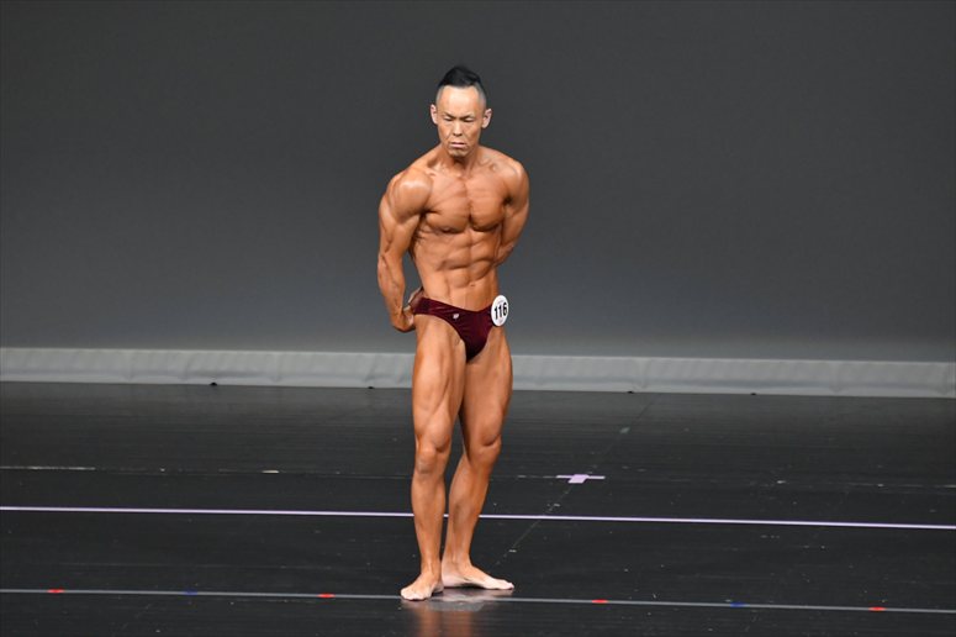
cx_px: 478
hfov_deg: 6.0
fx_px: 9157
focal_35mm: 345
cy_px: 318
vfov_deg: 4.0
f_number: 5.6
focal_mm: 230
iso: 4000
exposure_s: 1/400
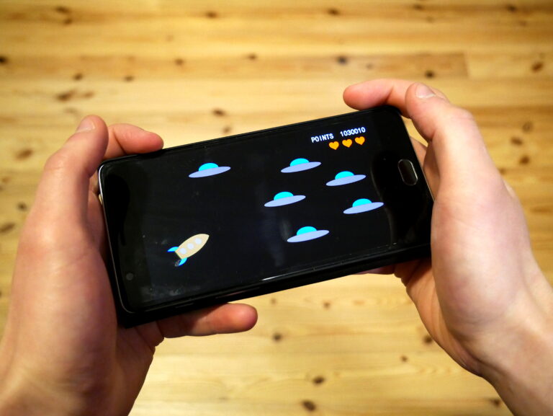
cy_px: 208
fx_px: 575
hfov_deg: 51.3
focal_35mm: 36
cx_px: 276
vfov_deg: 39.7
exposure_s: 1/20
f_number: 4
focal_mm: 18
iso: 3200
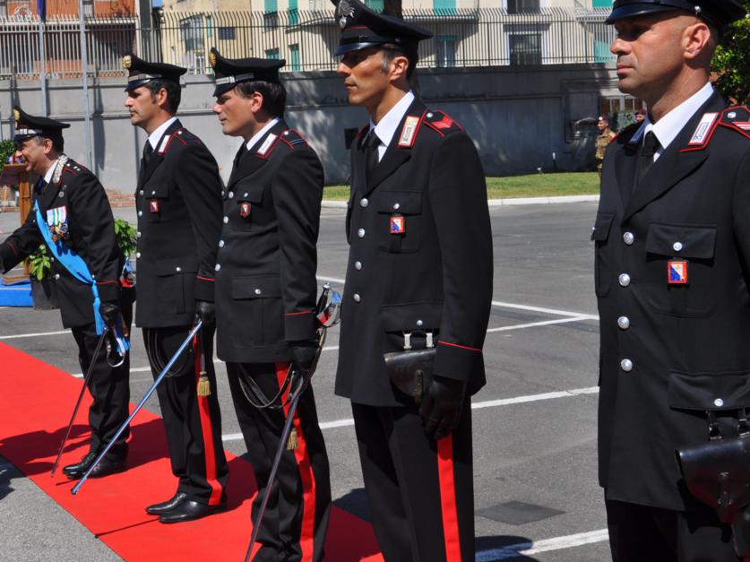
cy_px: 258
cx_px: 225
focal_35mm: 62
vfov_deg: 23.6
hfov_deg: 30.9
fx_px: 1343
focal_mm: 28
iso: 200
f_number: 10
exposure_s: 1/400
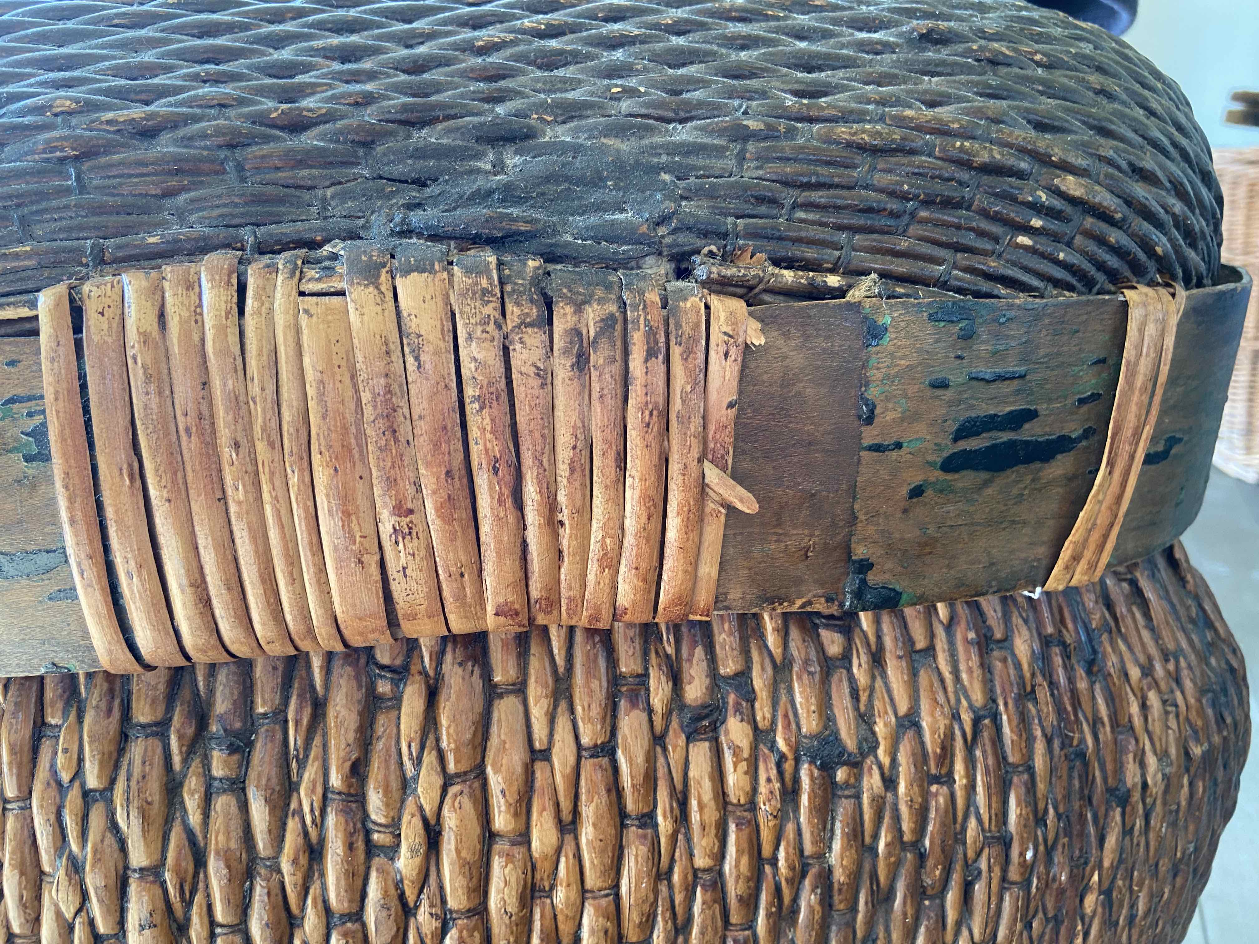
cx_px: 630
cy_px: 472
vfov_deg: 53.1
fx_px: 946
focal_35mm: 26
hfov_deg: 67.3
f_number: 1.8
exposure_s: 1/63
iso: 125
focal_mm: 4.25
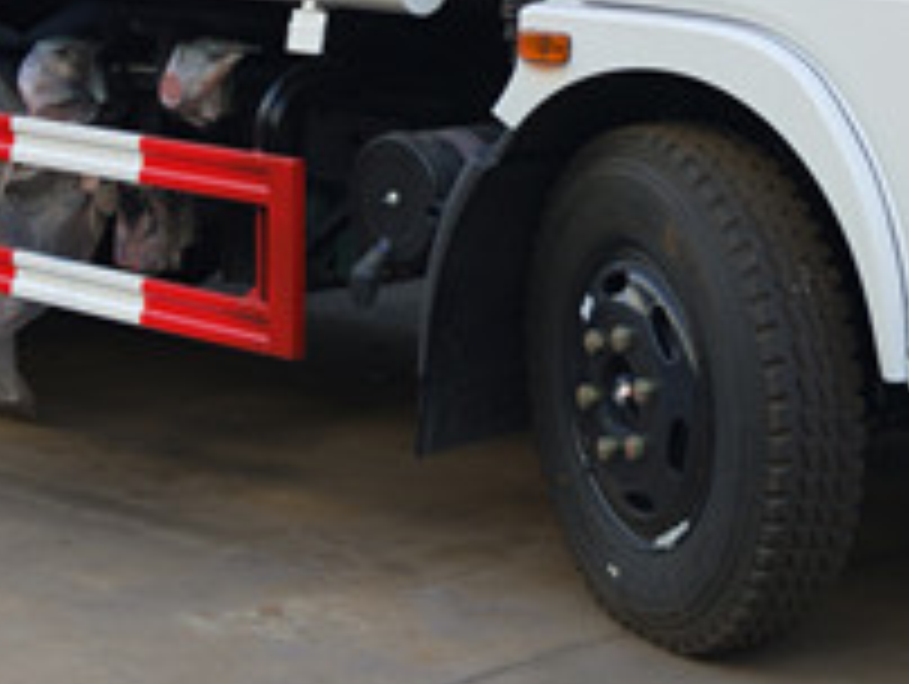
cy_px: -54
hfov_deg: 19.8
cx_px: 504
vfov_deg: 14.6
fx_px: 2603
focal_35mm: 99
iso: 106
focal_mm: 4.28
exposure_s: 1/199
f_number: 1.7
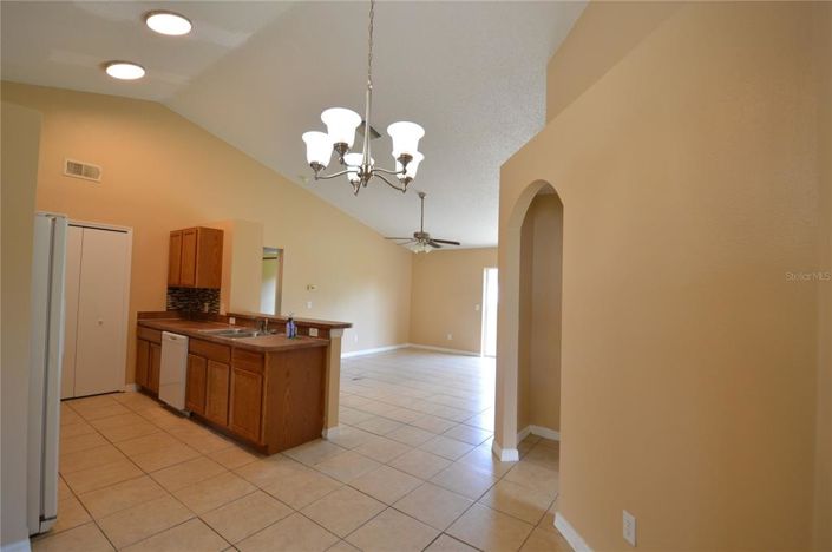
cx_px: 416
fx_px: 346
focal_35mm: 15
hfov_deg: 100.5
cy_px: 276
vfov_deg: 77.2
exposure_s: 1/60
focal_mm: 10
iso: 400
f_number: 4
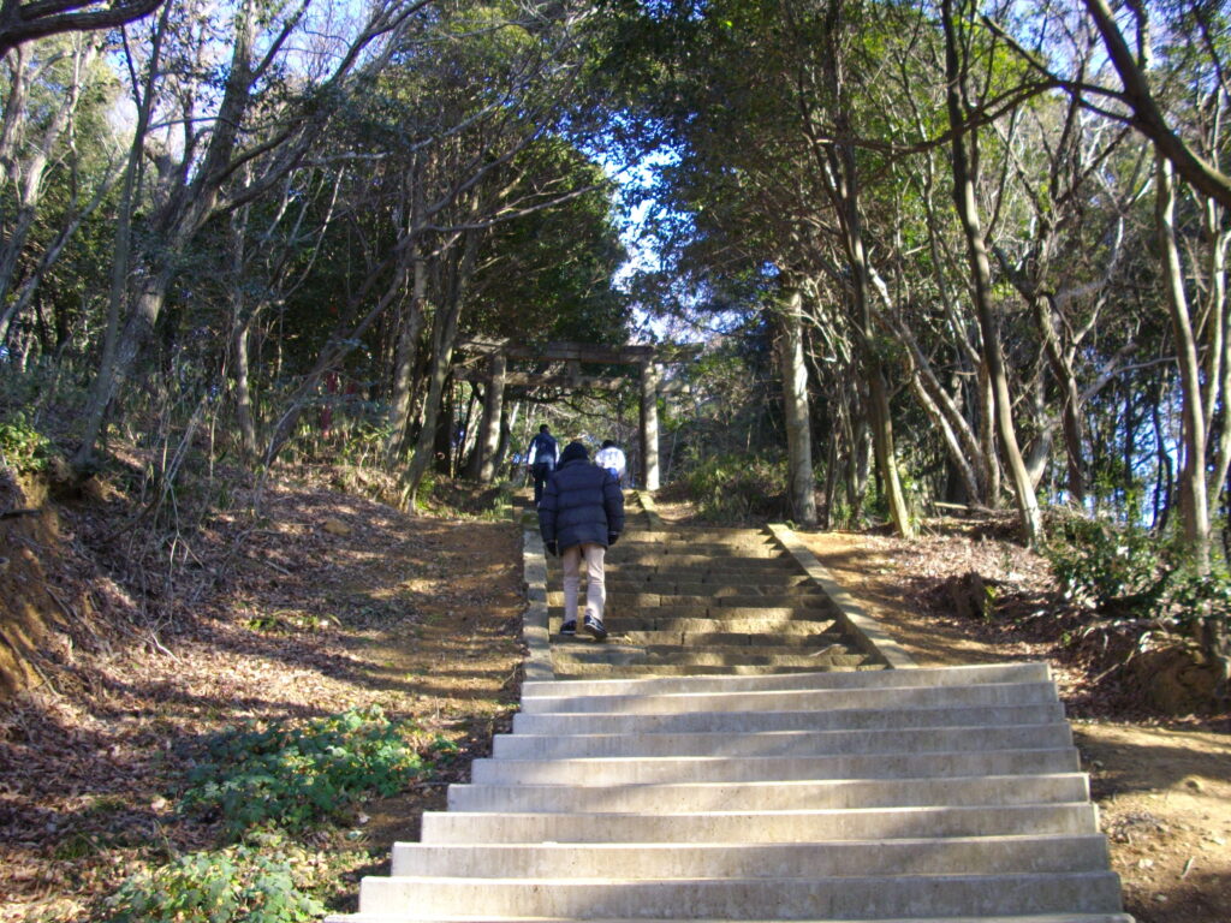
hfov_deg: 50.1
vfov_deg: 38.7
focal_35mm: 37
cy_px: 462
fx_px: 1316
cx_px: 616
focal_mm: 6.2
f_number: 2.8
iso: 100
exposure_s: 1/160
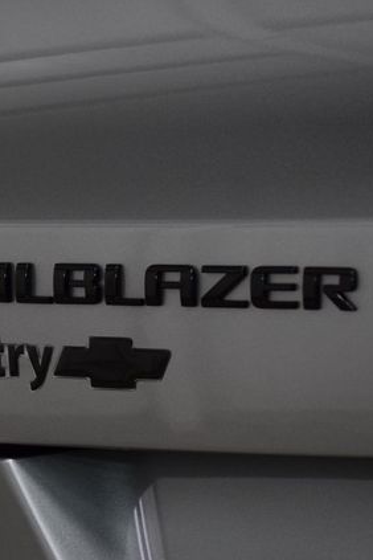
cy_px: 281
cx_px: 83
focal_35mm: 159
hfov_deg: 8.6
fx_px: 2471
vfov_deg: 12.9
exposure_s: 1/125
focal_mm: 70
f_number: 3.5
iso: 1600
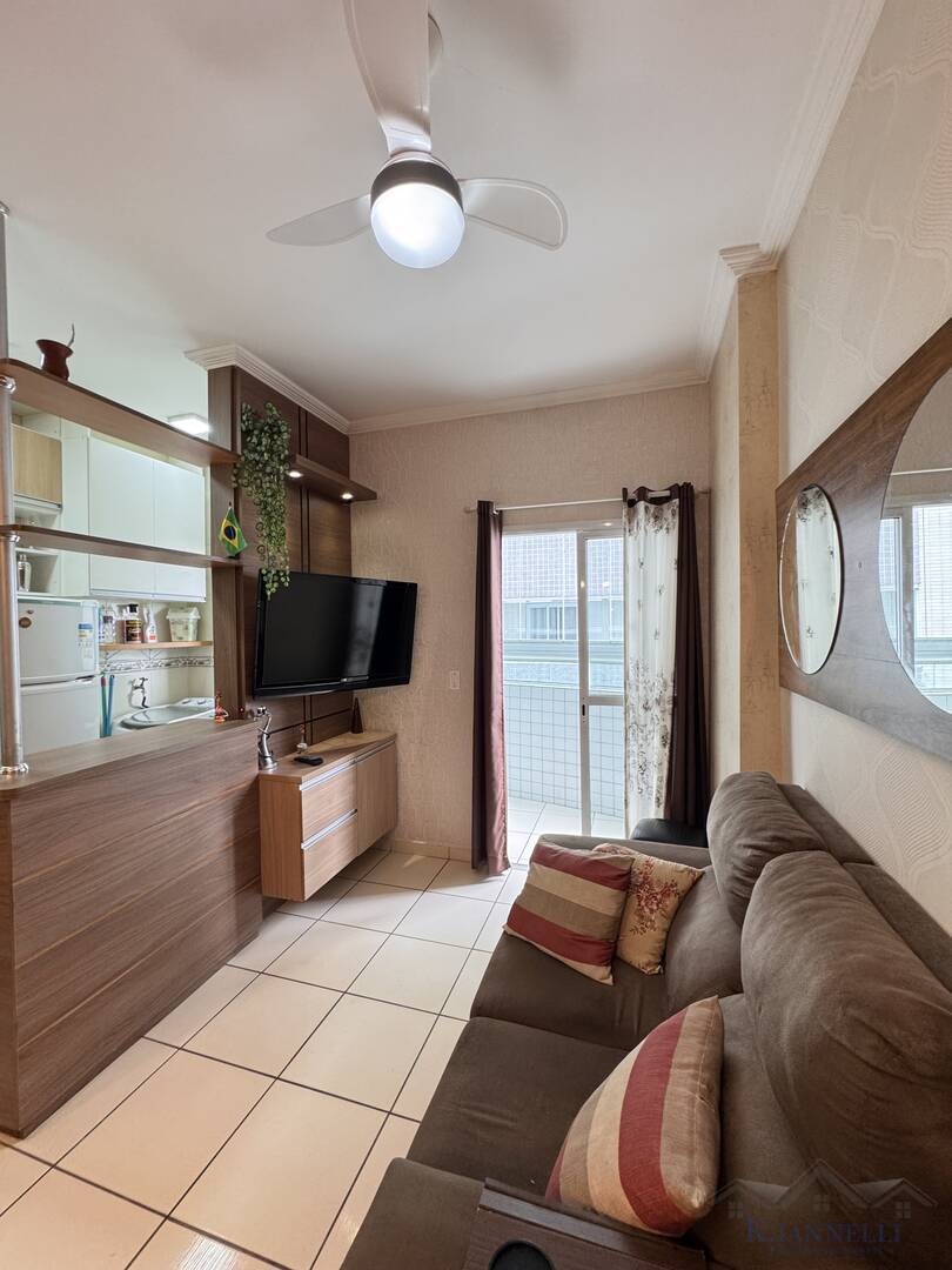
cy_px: 635
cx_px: 476
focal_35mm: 14
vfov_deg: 102.1
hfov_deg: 85.7
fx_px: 513
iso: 200
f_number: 2.2
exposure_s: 1/60
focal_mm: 2.22
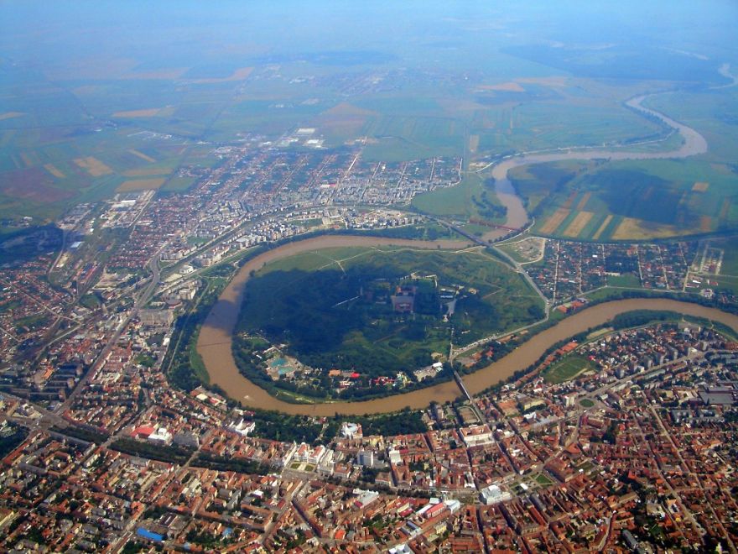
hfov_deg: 52.6
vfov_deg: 40.7
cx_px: 369
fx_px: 746
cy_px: 277
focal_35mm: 35
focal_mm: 5.8
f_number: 4.3
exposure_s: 1/400
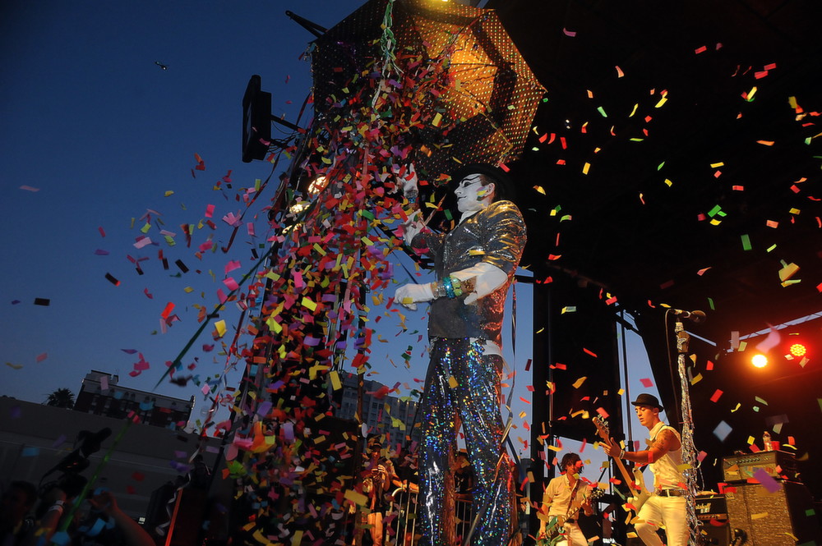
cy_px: 273
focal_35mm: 24
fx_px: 548
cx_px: 411
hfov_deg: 73.8
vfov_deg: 53.1
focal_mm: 24
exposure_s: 1/160
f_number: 4
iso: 2000
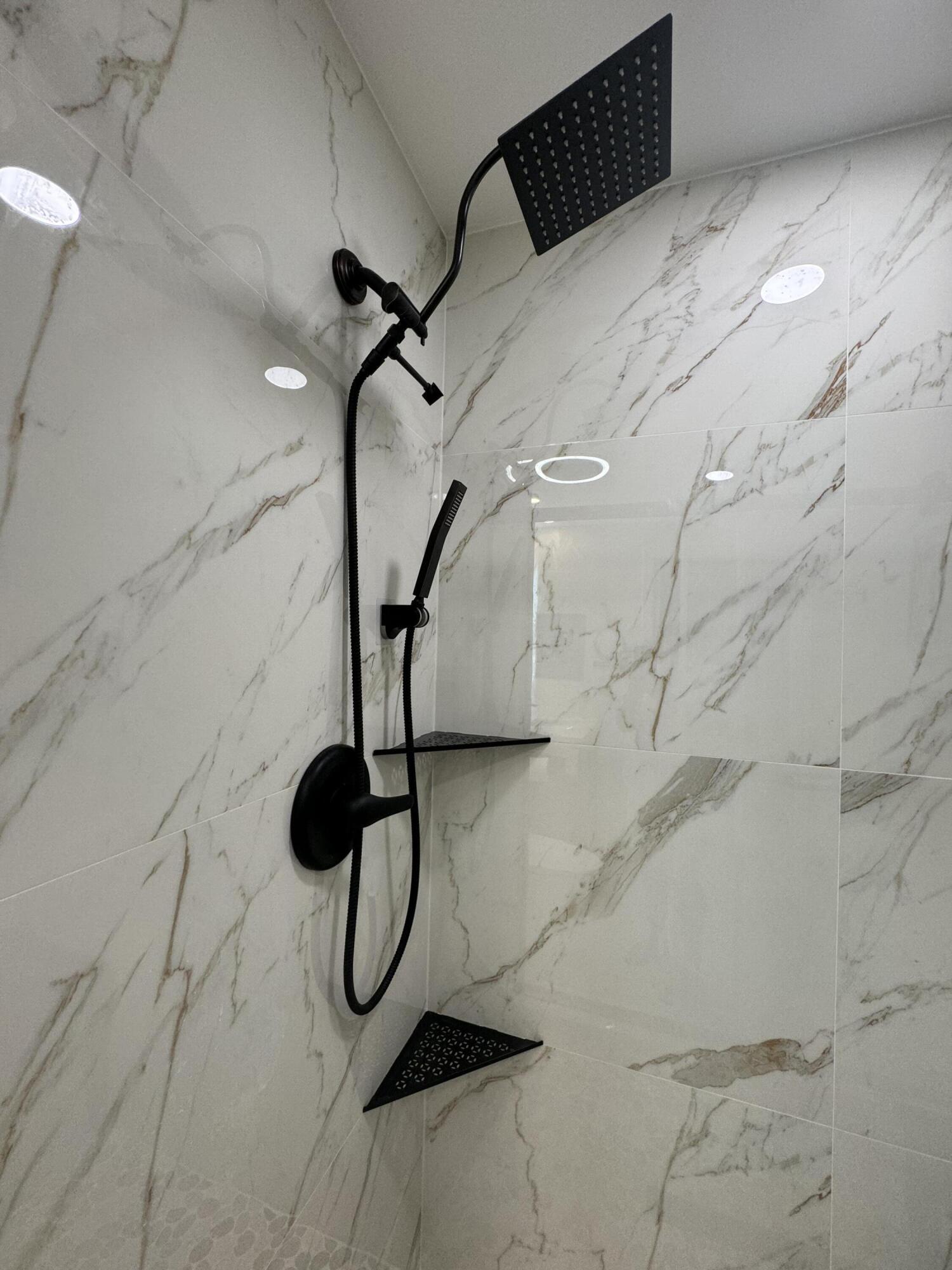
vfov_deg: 102.1
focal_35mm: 14
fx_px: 513
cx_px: 476
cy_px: 635
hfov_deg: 85.7
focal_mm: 2.22
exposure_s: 1/120
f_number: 2.2
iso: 125
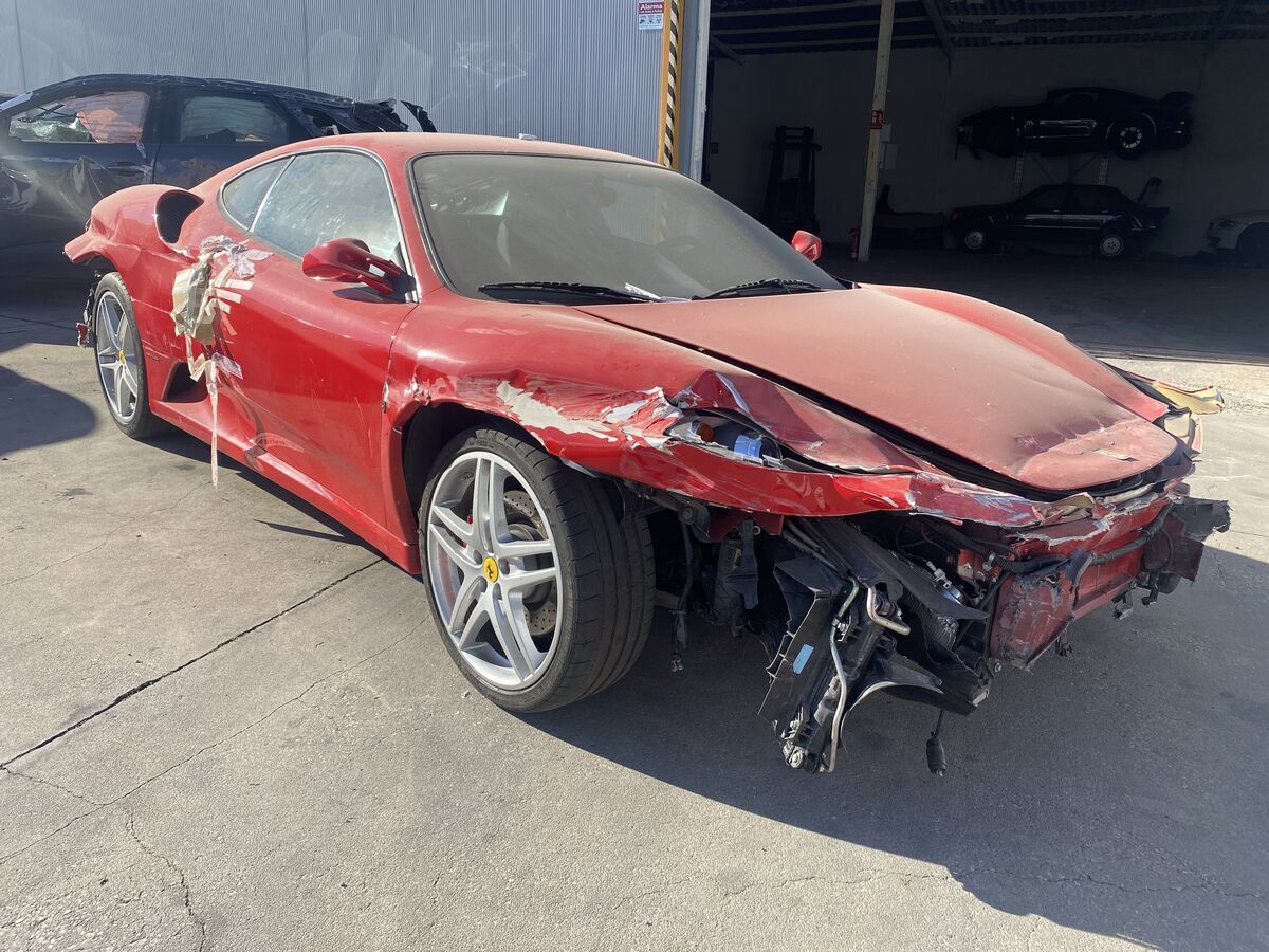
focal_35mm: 26
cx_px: 634
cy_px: 476
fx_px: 953
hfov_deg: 67.3
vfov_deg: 53.1
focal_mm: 4.25
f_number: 1.8
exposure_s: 1/1608
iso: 32
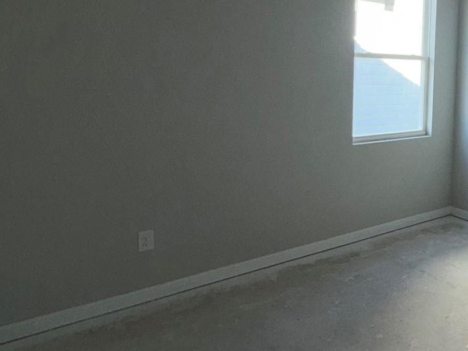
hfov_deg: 44.3
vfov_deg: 39.8
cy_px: 98
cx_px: 474
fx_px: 473
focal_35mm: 35
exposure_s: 1/121
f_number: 2.2
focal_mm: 2.22
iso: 40
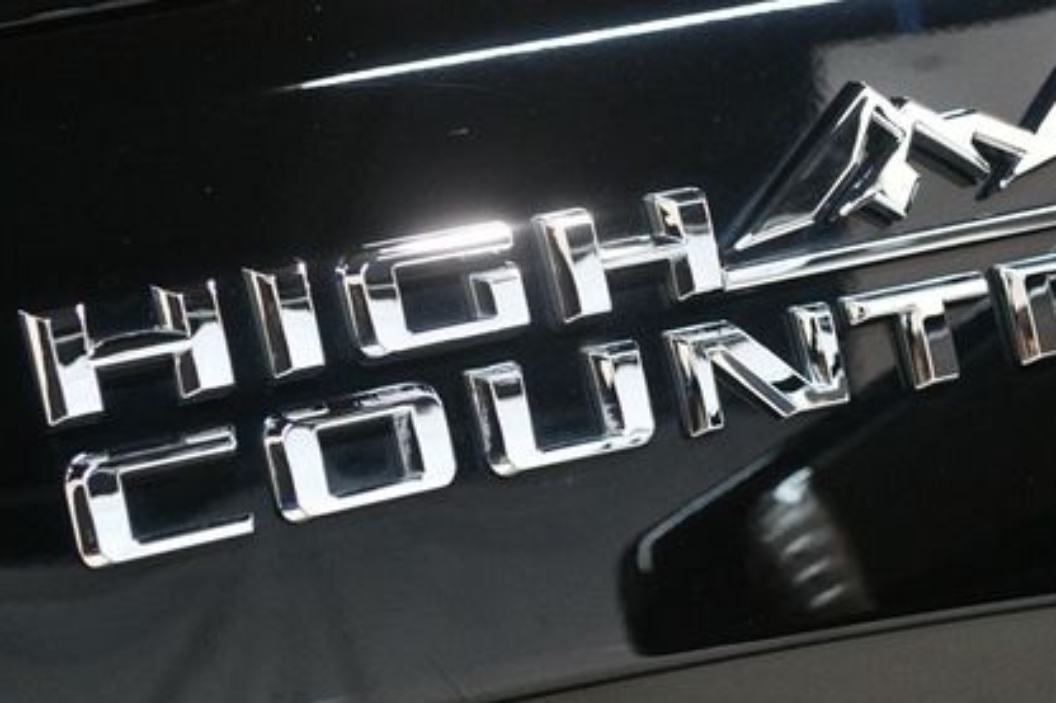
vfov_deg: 16.4
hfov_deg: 24.4
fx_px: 2434
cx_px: 668
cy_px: 338
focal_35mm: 83
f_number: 5
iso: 3200
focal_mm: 36
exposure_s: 1/60
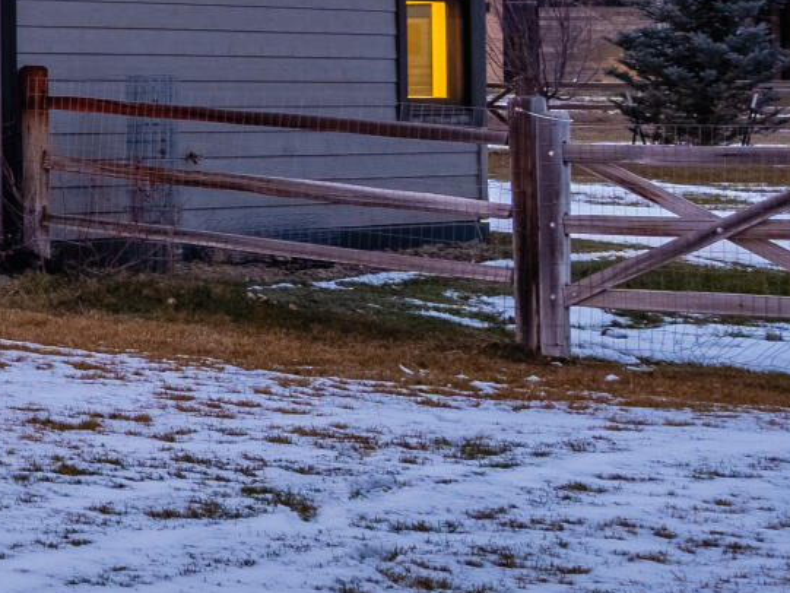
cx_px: -1165
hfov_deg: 13.6
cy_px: -486
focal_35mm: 99
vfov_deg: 13.4
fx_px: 2252
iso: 400
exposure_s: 1/40
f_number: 5.6
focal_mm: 18.5
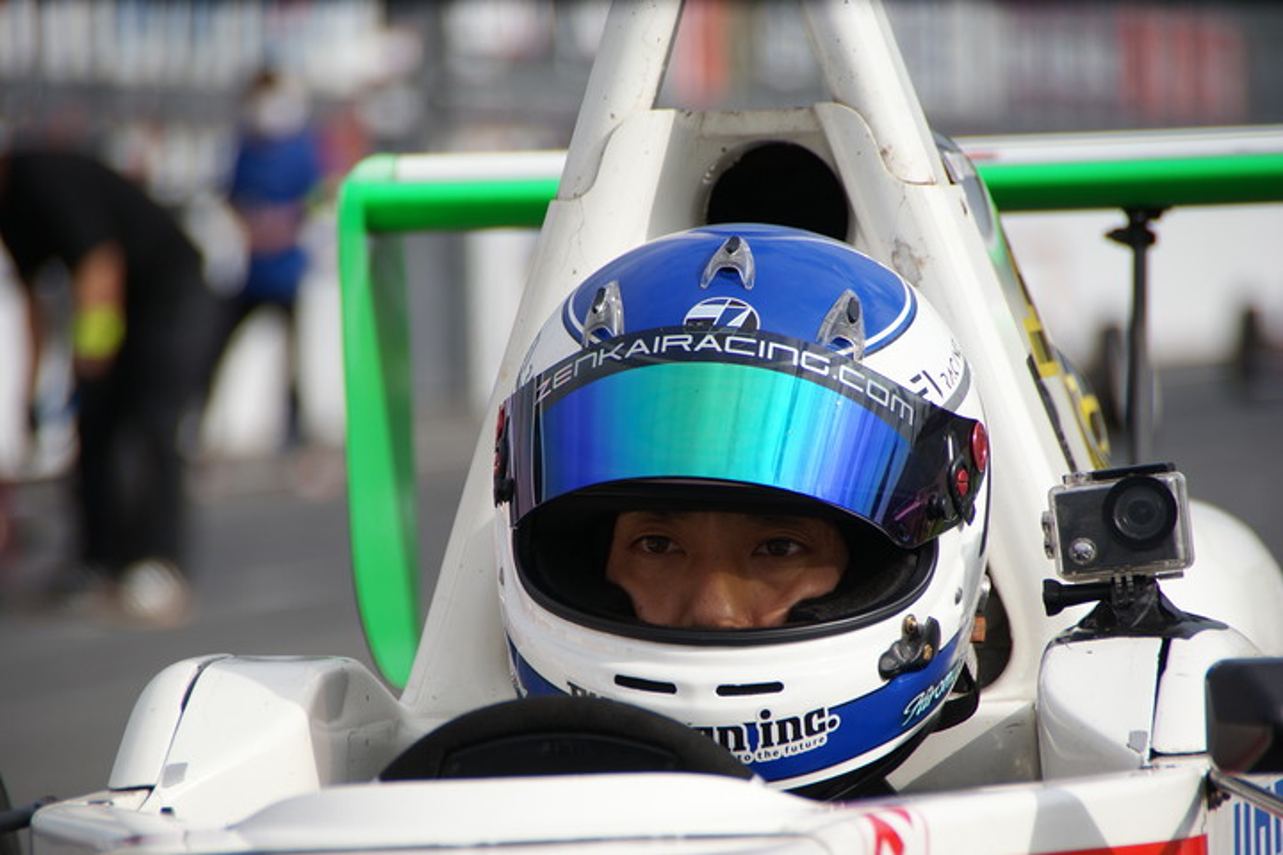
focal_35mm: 375
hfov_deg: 5.5
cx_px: 642
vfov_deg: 3.7
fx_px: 13364
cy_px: 428
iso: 100
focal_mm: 250
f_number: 7.1
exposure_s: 1/500
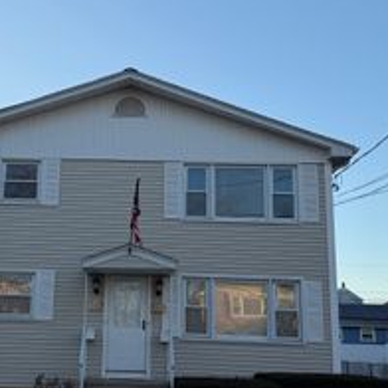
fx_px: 685
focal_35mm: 54
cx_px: 113
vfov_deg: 31.6
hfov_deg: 31.2
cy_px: 203
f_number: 1.78
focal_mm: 6.76
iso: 80
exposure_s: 1/2053
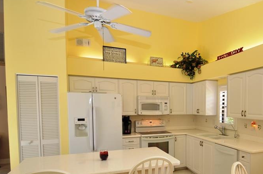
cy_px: 115
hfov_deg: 65.5
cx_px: 190
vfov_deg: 47.9
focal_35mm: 26
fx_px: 192
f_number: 4.5
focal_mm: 11.5
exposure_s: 1/60
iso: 200
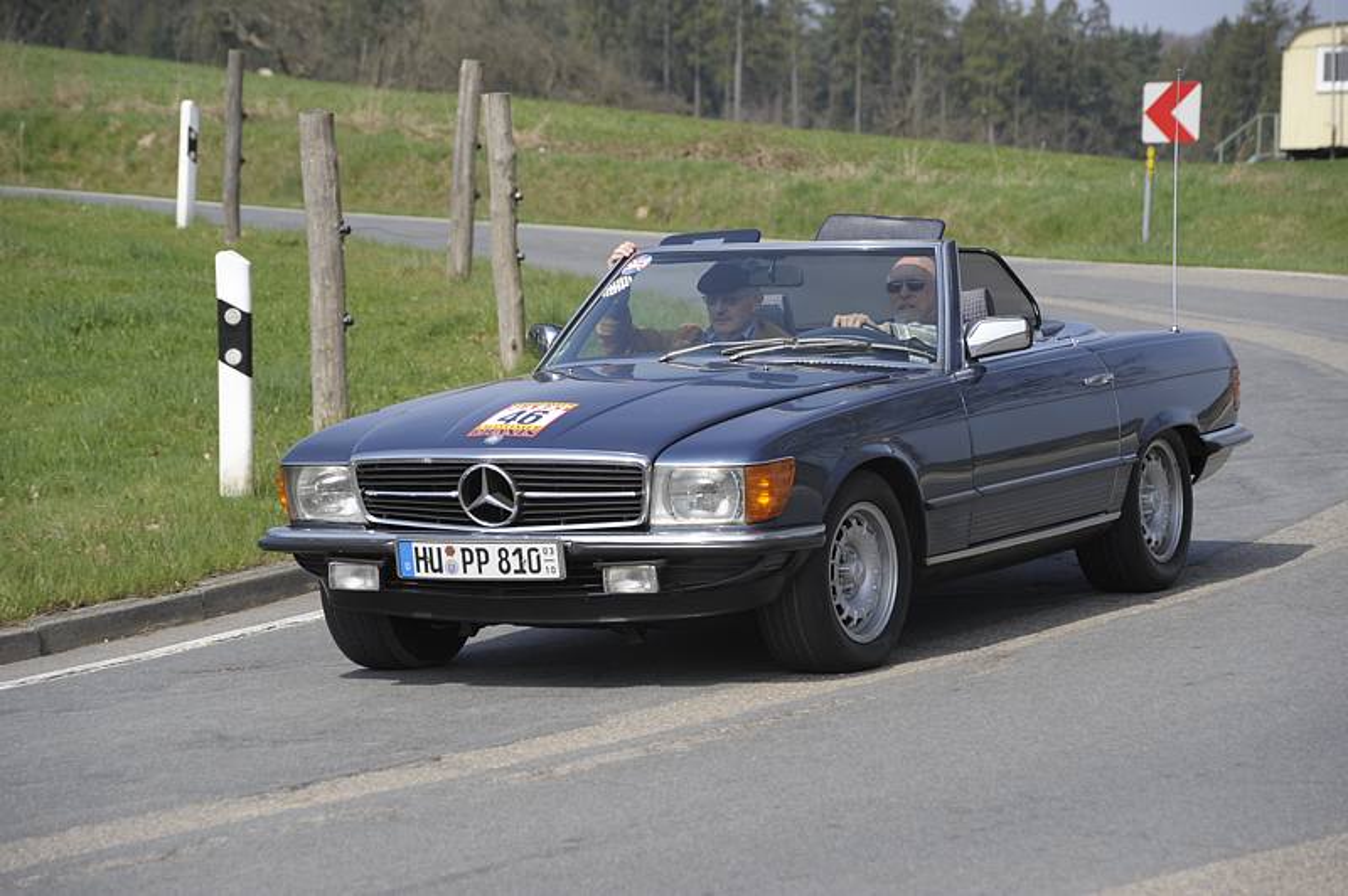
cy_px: 448
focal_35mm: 135
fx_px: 5051
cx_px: 674
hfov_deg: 15.2
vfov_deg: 10.1
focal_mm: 135
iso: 200
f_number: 8
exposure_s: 1/500
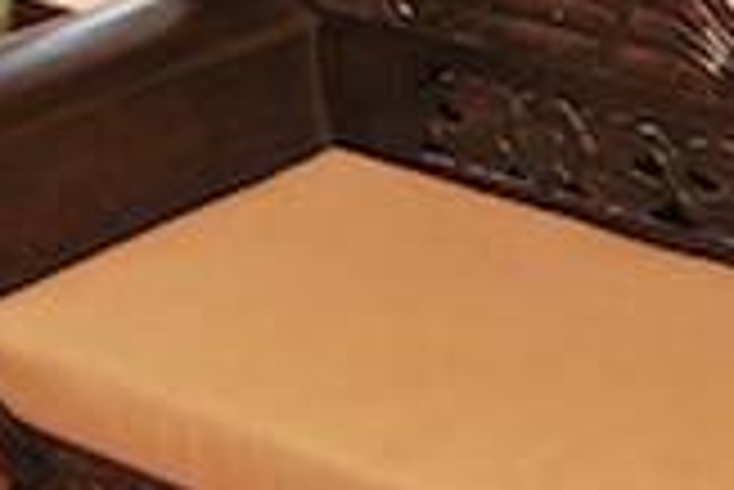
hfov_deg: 18.1
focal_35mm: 113
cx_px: 419
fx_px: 2306
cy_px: -337
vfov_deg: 11.4
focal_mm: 18
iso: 200
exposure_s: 1/250
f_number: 3.5
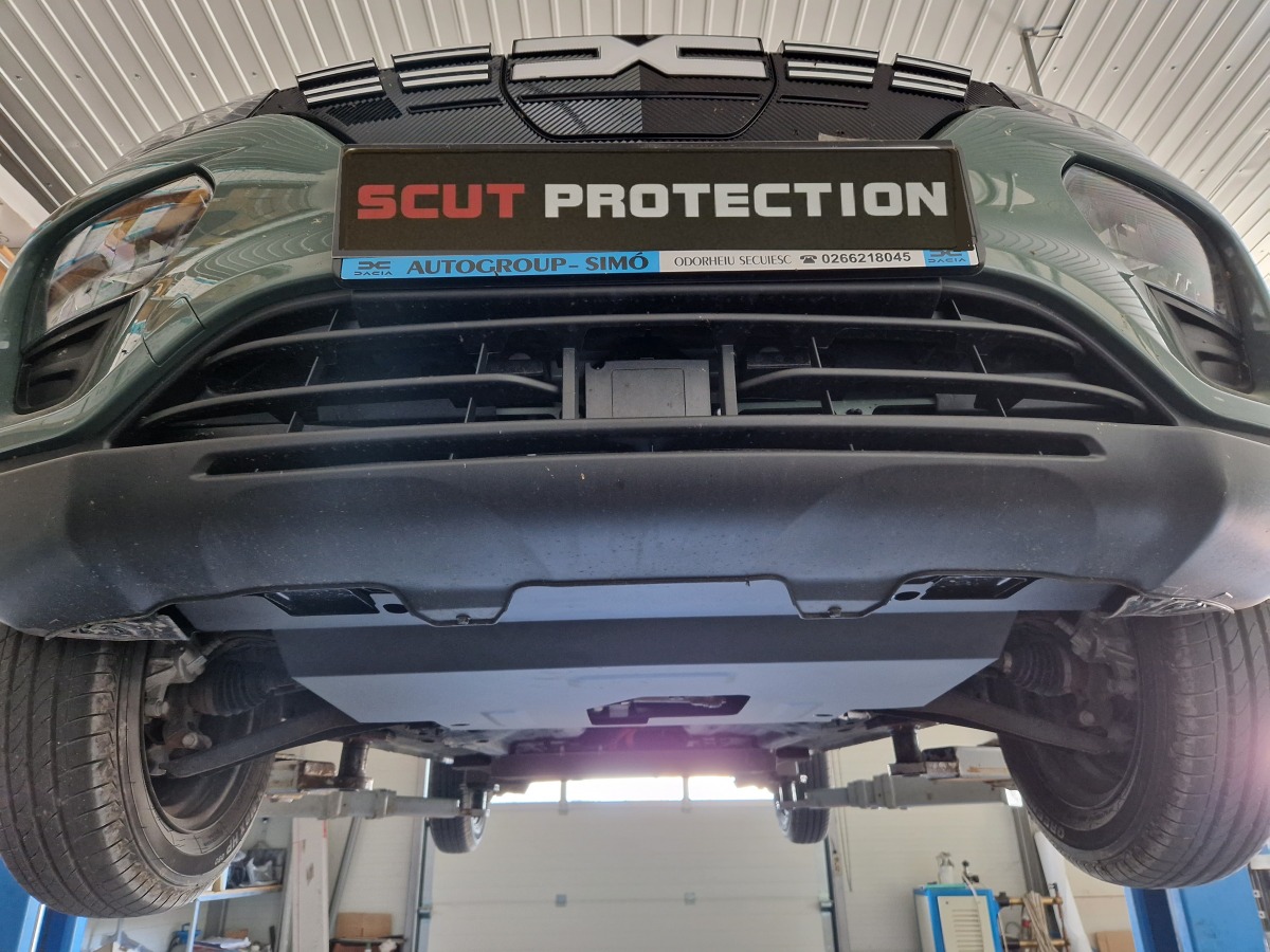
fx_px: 844
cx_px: 635
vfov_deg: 58.9
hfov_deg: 73.9
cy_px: 476
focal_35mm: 23
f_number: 1.8
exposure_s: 1/50
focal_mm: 5.4
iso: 500
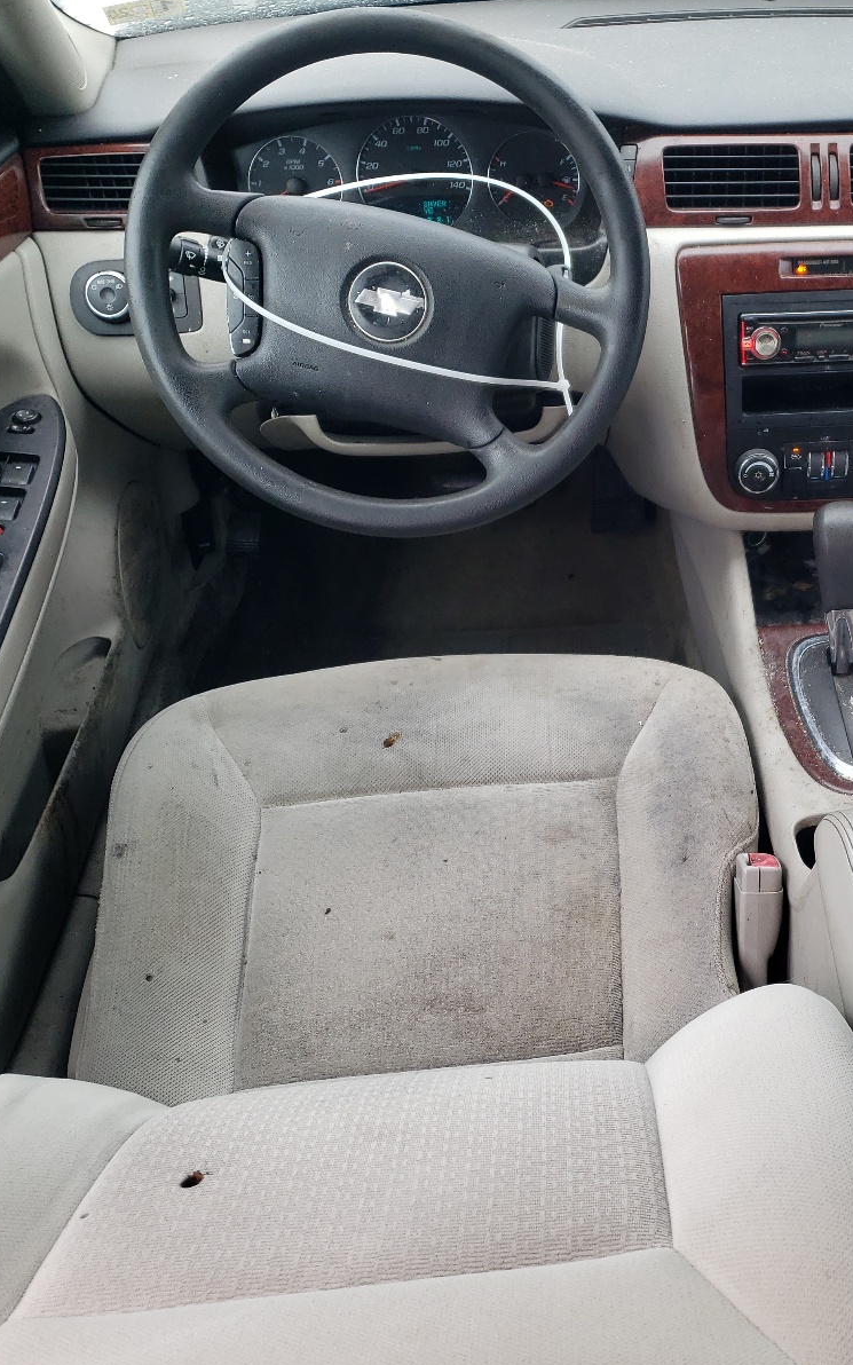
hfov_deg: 33.3
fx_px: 1376
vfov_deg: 52.7
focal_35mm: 37
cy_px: 684
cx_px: 701
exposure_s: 1/175
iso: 50
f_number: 1.5
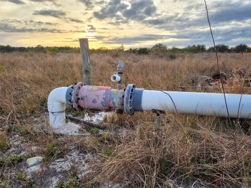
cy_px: 94
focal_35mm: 23
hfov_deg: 73.9
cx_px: 126
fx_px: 167
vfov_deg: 58.9
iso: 20
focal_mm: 5.4
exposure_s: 1/341
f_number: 1.8
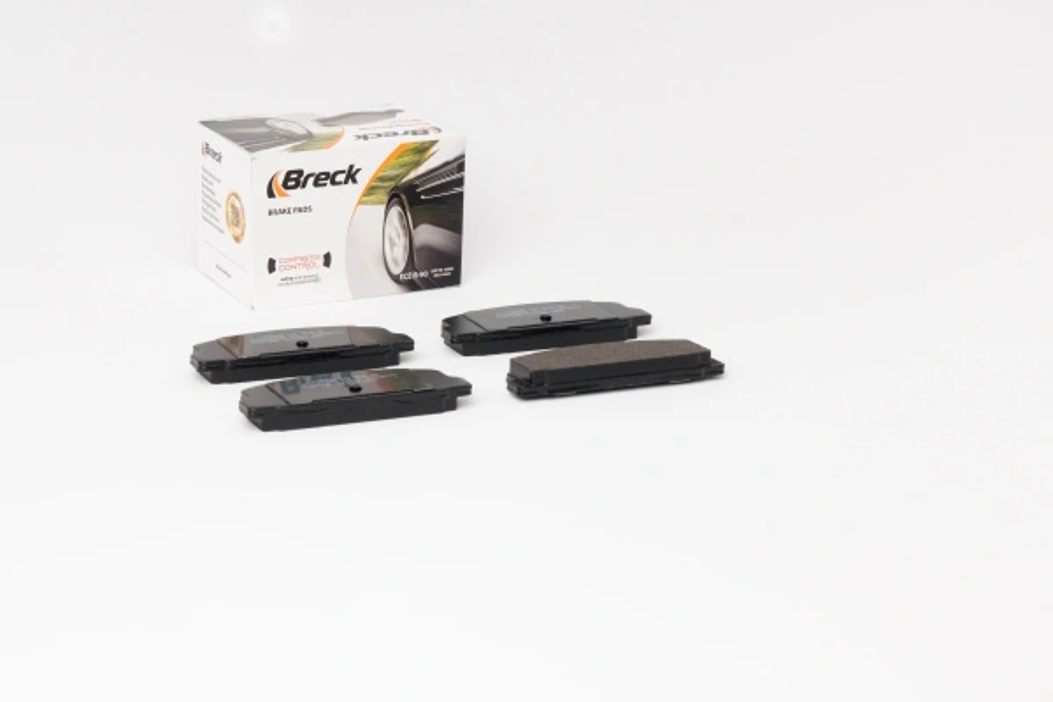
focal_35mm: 82
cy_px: 351
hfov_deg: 24.6
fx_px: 2413
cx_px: 526
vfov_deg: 16.6
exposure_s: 1/200
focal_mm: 55
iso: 100
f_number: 13
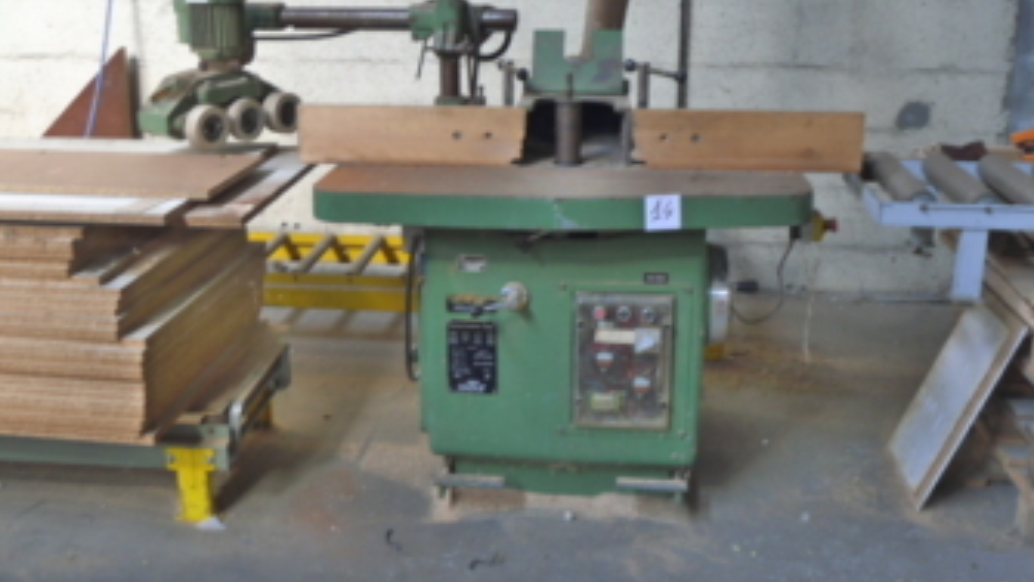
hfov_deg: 50.5
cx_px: 508
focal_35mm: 40
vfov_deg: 29.6
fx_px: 1097
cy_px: 212
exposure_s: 1/13
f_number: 2.3
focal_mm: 7.5
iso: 400
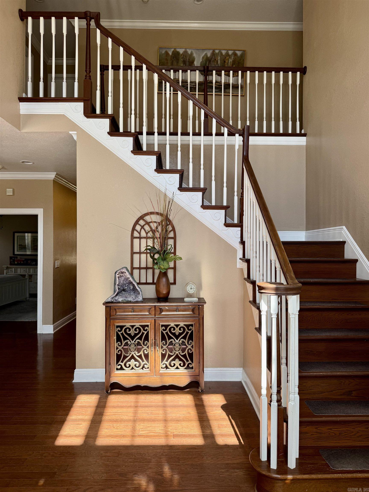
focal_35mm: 24
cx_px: 184
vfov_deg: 71.6
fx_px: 341
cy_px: 246
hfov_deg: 56.8
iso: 100
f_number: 1.78
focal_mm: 6.76
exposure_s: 1/251
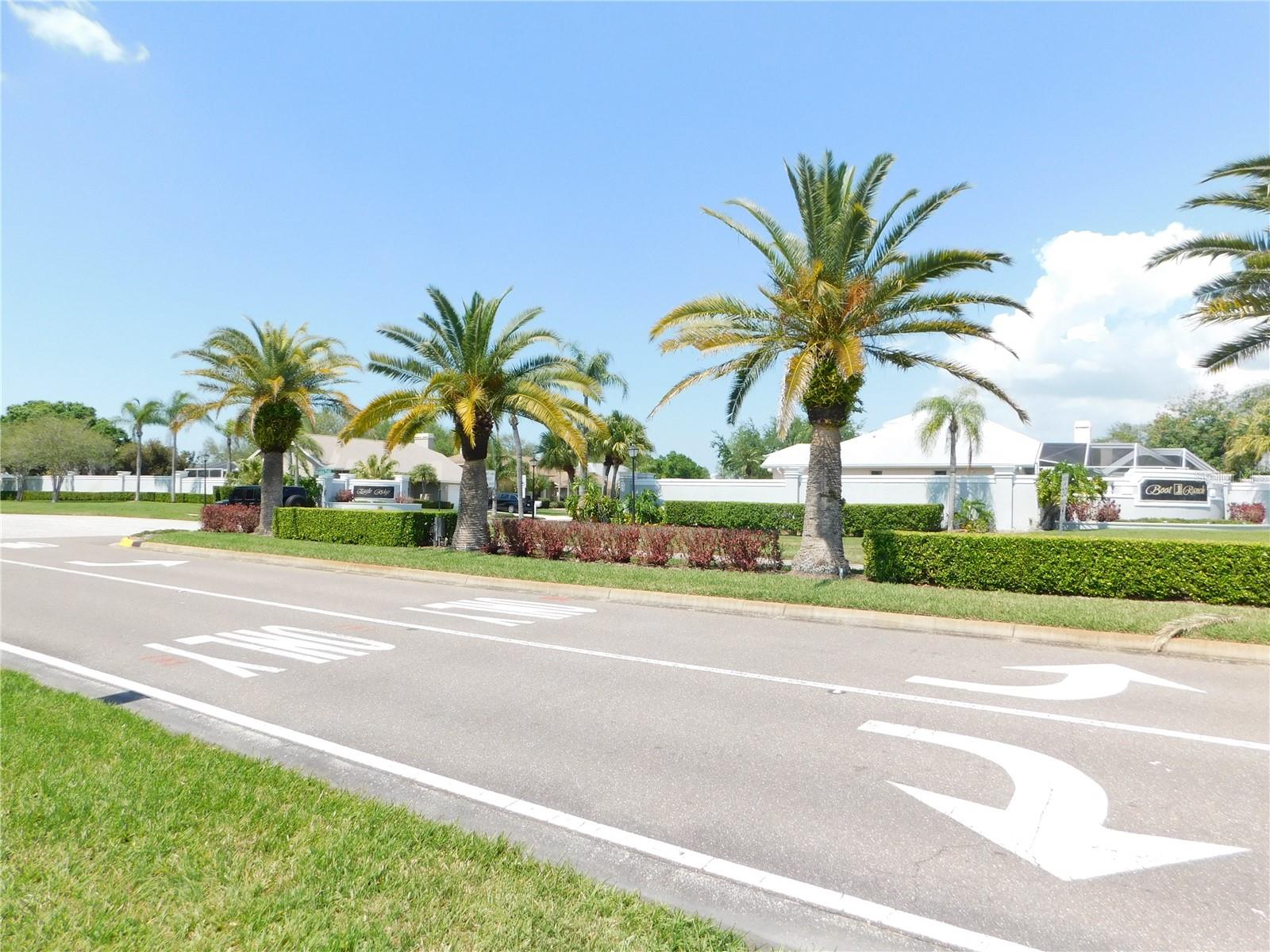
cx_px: 635
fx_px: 844
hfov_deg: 73.9
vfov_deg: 58.9
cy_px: 476
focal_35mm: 23
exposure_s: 1/1250
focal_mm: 4
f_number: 3
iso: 125
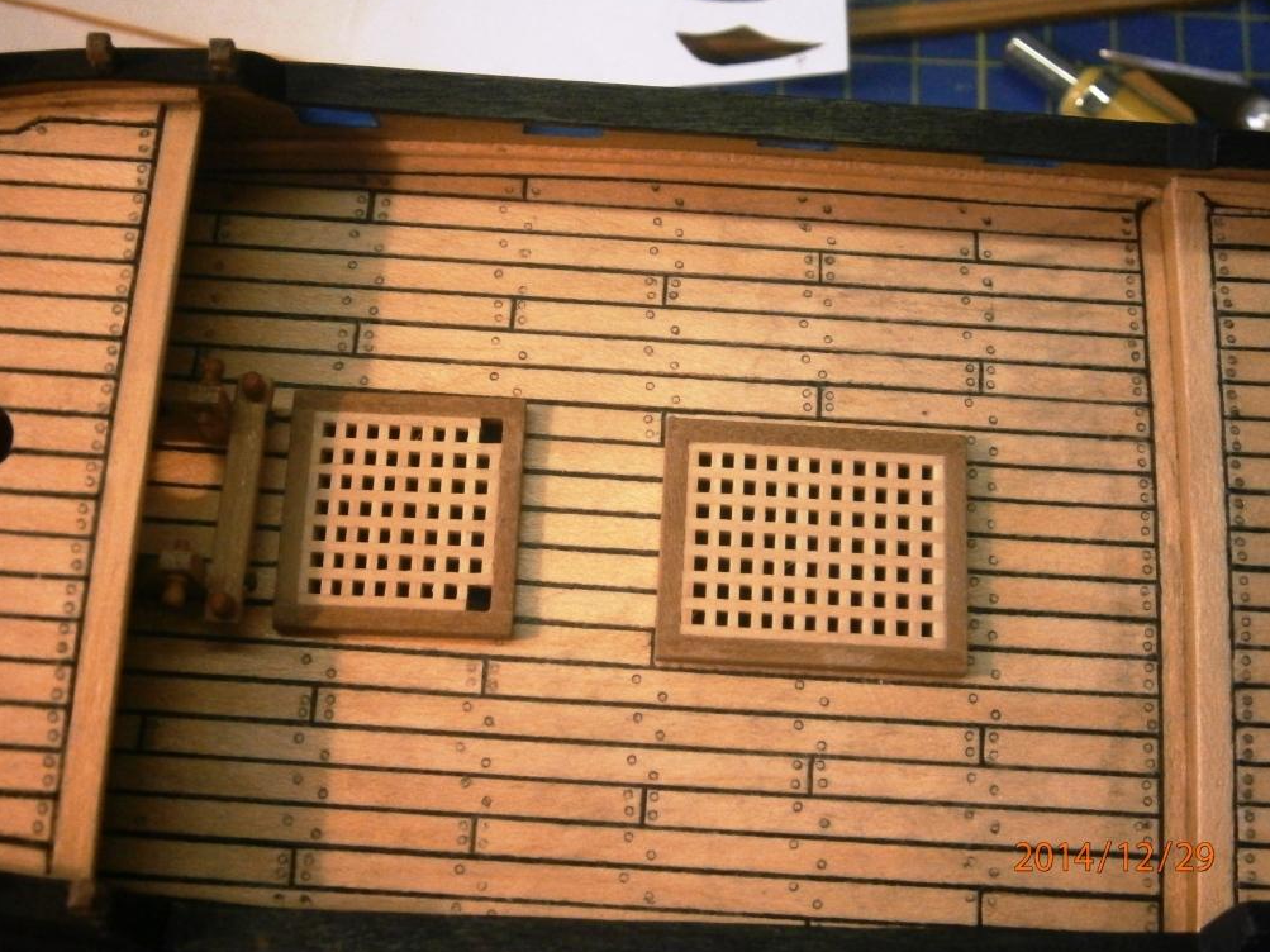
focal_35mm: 48
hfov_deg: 39.7
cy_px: 472
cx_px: 643
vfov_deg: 30.3
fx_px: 1761
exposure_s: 1/250
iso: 640
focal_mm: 8.3
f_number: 3.4
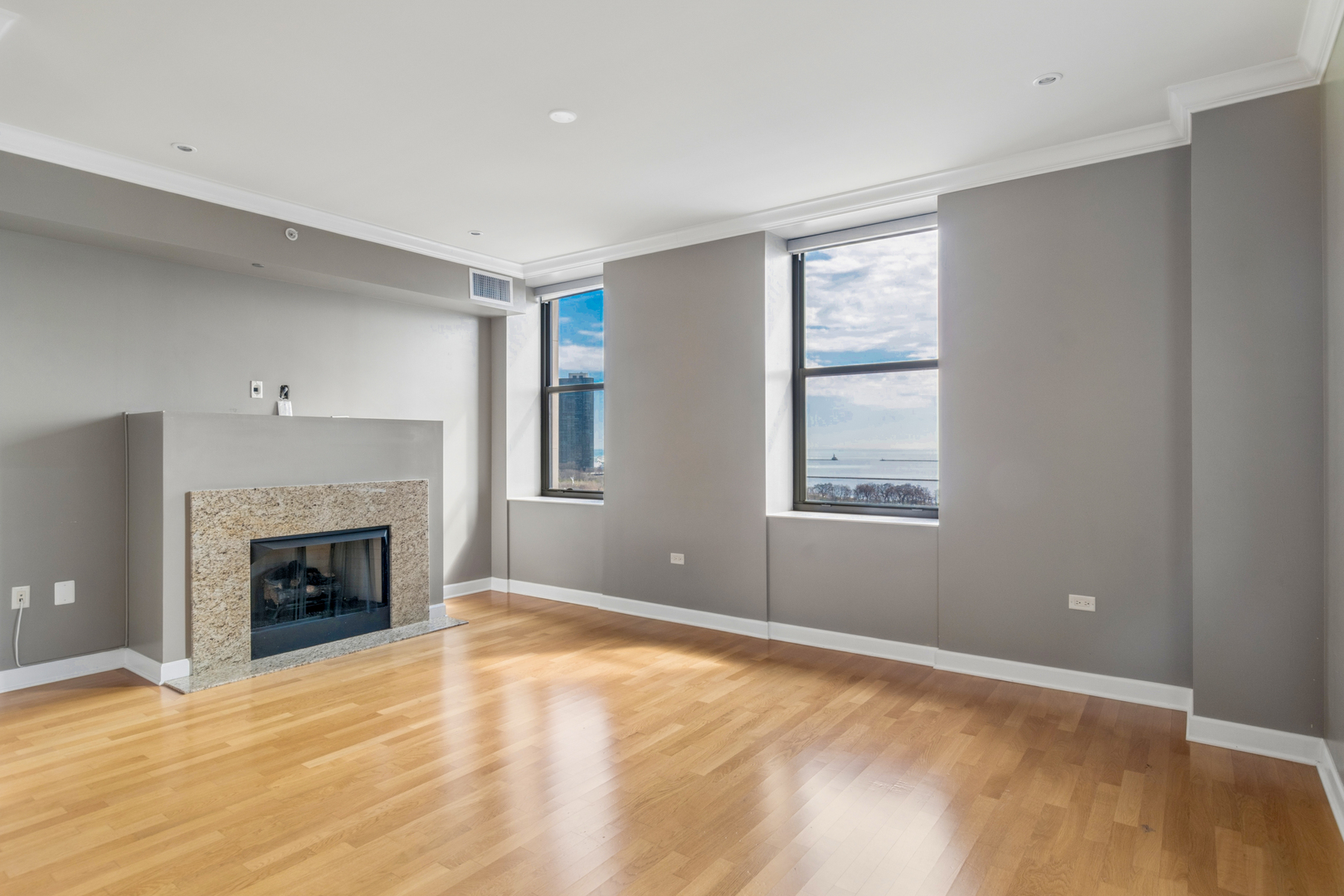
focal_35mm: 18
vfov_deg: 67.4
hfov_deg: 90.0
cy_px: 448
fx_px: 672
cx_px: 672
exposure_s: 1/50
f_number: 8
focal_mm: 12
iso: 200
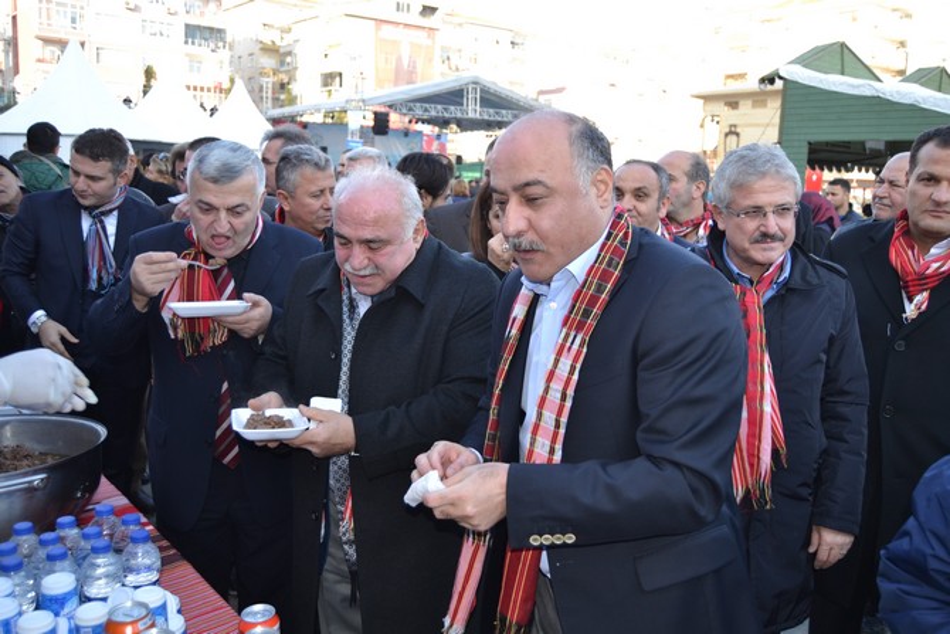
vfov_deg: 43.6
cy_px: 317
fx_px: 792
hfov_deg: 61.9
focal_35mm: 30
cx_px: 475
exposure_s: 1/125
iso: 110
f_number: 4
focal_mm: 20
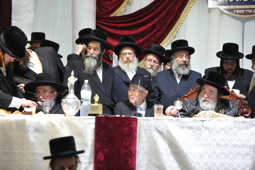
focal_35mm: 105
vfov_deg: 13.0
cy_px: 85
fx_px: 743
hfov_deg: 19.5
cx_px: 128
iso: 800
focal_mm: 105
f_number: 2.8
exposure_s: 1/125
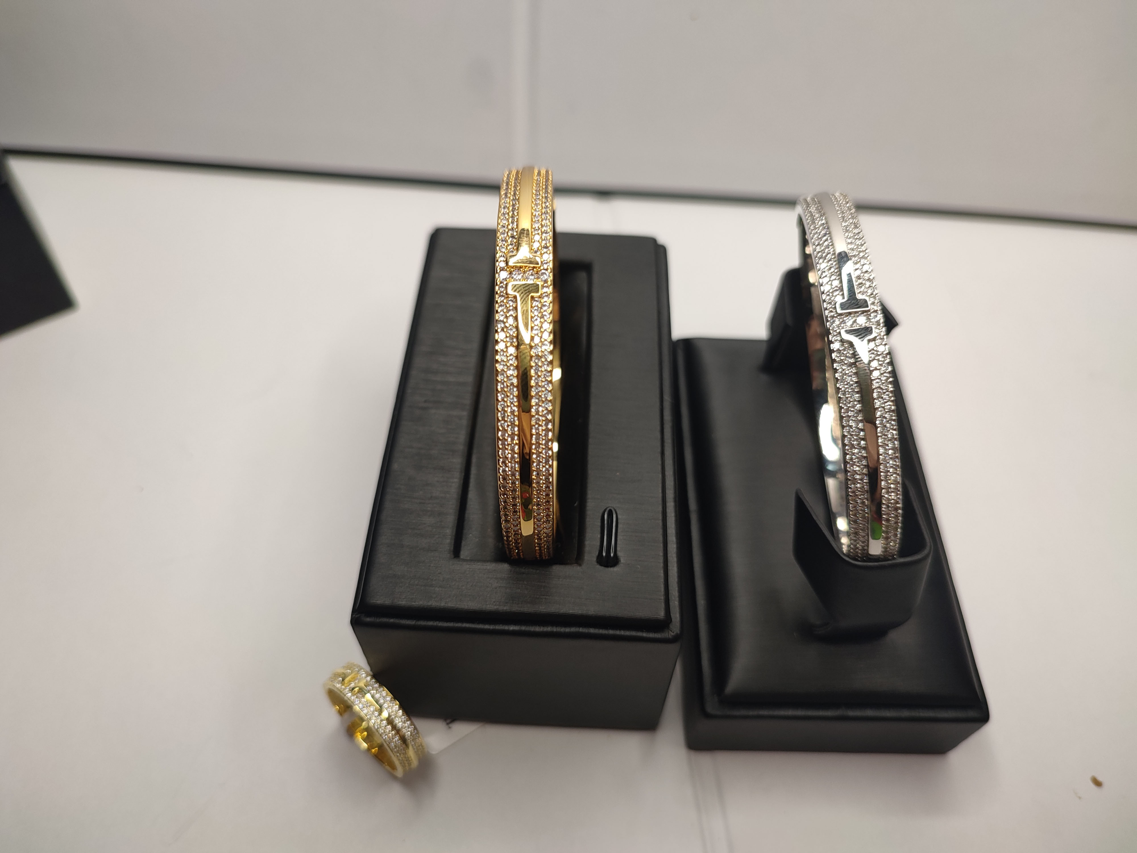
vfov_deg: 54.9
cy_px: 426
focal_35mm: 25
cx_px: 568
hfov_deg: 69.4
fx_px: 821
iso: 262
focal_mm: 5.96
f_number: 1.75
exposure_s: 1/33
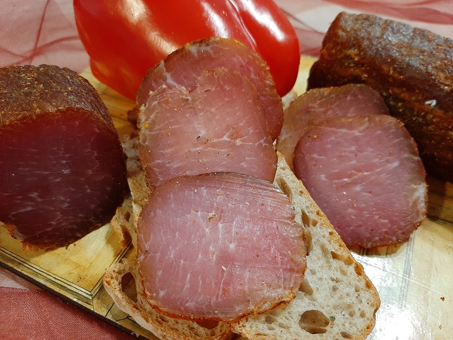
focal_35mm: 26
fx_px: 340
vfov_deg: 53.1
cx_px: 226
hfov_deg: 67.3
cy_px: 170
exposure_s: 1/25
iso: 250
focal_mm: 3.93
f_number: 1.7
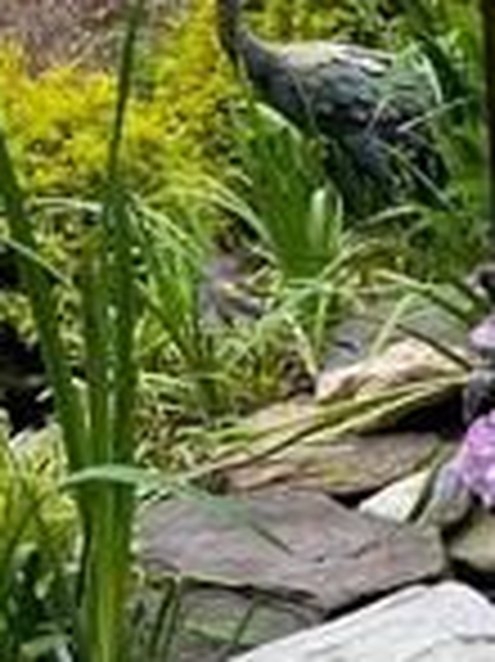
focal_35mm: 113
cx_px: 1044
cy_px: 356
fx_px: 2158
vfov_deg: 17.4
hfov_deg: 11.5
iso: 50
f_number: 1.5
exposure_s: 1/924
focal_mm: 5.7
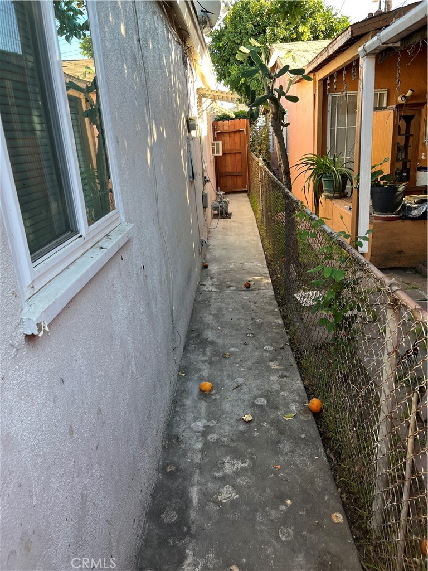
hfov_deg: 53.1
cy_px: 286
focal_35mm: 26
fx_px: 429
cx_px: 214
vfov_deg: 67.3
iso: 40
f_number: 1.6
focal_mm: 5.1
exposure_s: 1/122
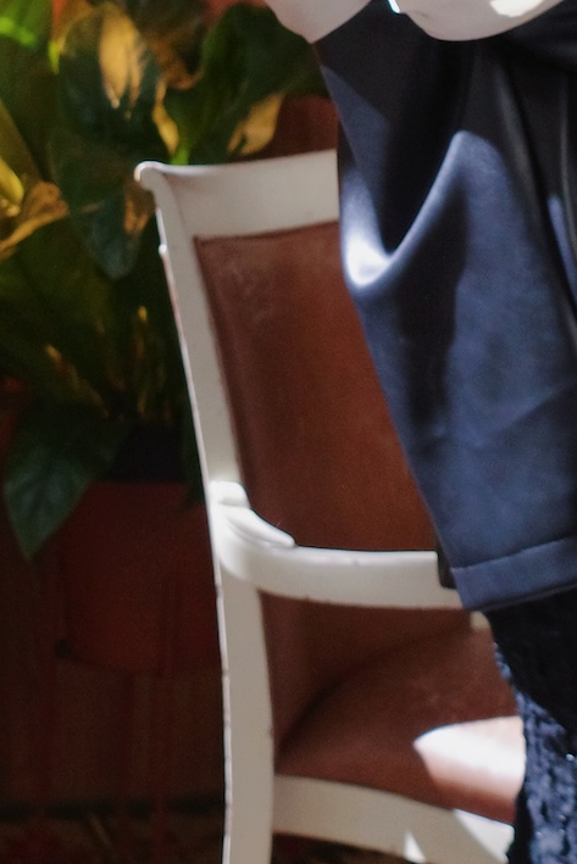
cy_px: 130
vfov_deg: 18.2
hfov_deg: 12.3
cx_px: 361
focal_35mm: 111
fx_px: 2667
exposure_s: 1/60
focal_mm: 18.3
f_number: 2.8
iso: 1250
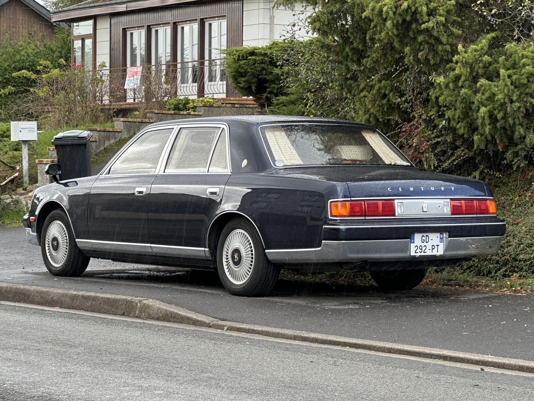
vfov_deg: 19.1
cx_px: 267
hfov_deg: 25.3
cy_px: 200
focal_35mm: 77
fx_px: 1188
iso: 50
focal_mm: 9
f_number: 2.8
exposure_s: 1/99
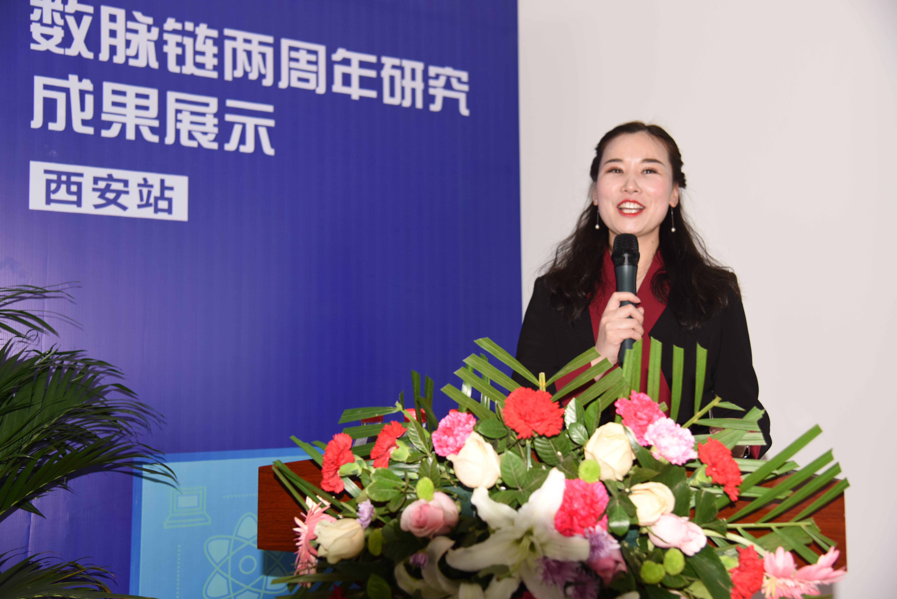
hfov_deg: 50.7
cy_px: 300
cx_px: 448
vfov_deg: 35.1
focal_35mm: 38
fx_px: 947
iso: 400
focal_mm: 38
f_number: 4
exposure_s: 1/60
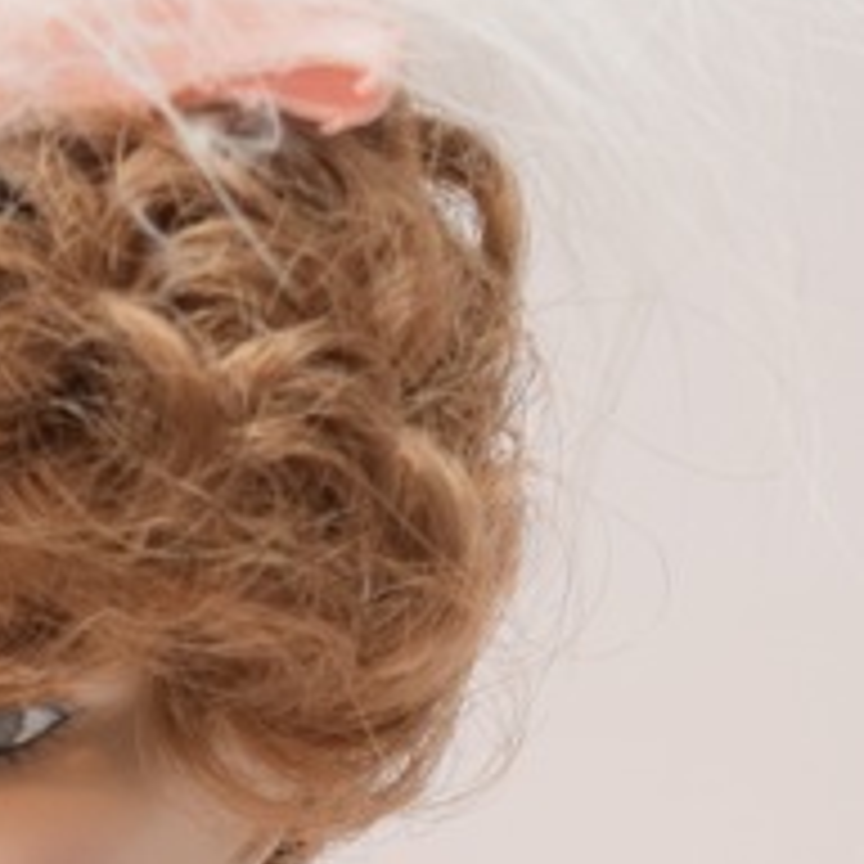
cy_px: 1159
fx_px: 10313
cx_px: -81
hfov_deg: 4.8
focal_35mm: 365
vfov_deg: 4.8
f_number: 5.6
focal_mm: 55
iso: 800
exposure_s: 1/80
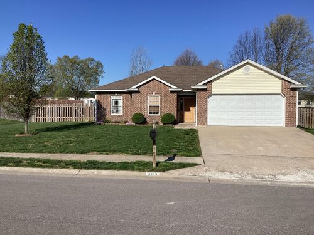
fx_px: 281
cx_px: 157
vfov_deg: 45.4
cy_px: 118
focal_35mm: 31
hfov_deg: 58.4
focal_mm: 3.3
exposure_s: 1/2262
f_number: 2.4
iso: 25
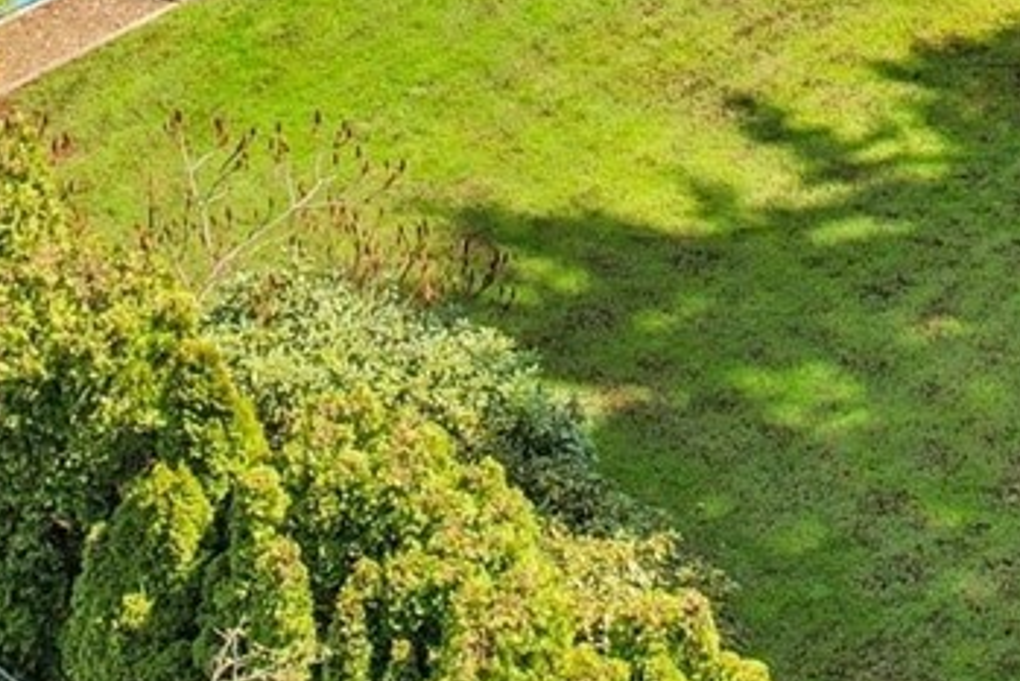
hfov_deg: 18.9
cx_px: 802
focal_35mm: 107
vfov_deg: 11.0
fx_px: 3033
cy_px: -908
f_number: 2.8
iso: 100
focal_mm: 8.4
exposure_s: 1/1000
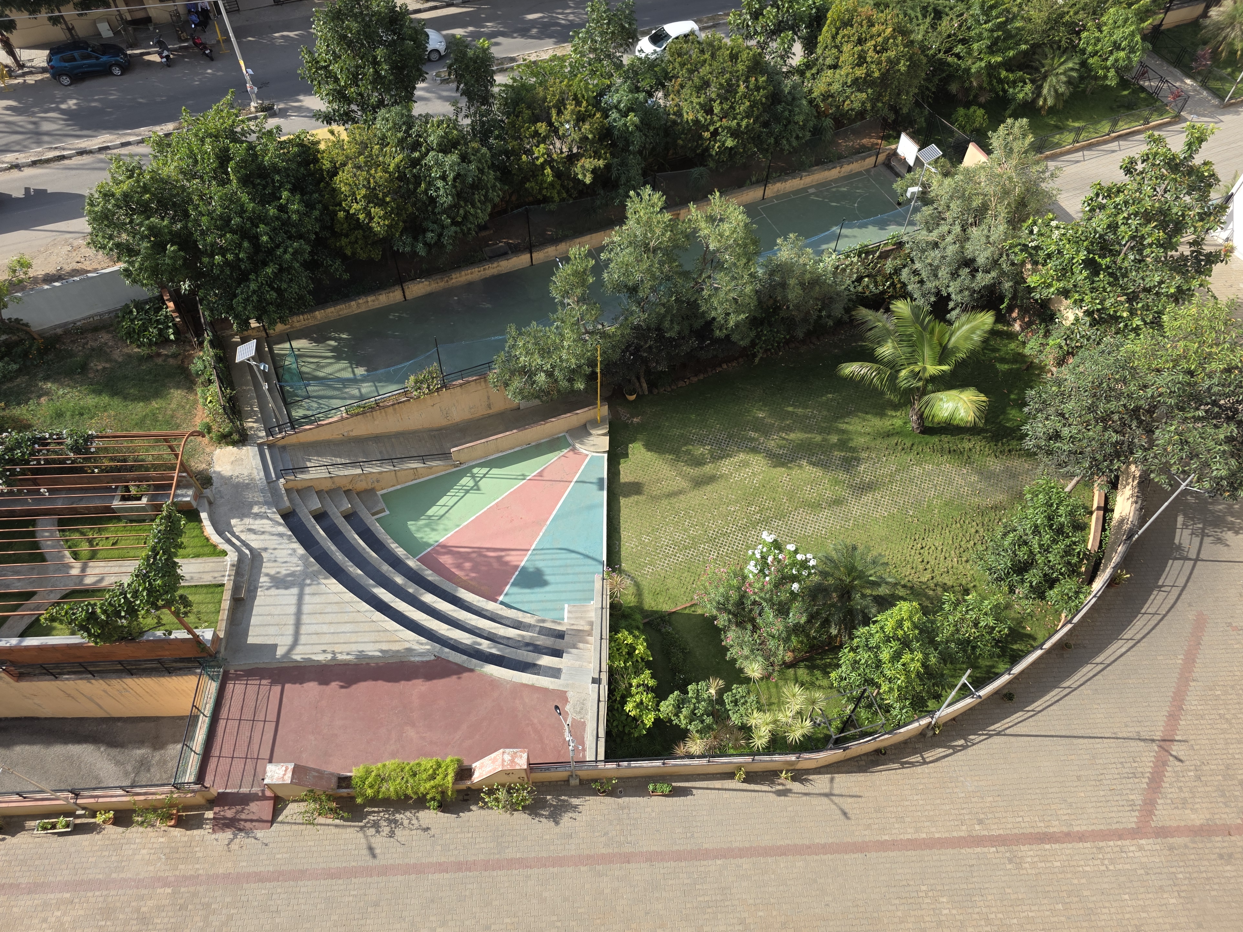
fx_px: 862
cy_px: 483
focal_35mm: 24
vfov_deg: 56.8
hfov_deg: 71.6
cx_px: 601
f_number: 1.7
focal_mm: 6.3
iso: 80
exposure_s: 1/2404
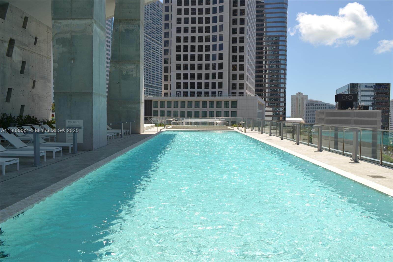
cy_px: 131
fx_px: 295
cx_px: 196
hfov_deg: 67.4
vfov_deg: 47.9
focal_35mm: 27
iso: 100
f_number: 10
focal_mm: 18
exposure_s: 1/200
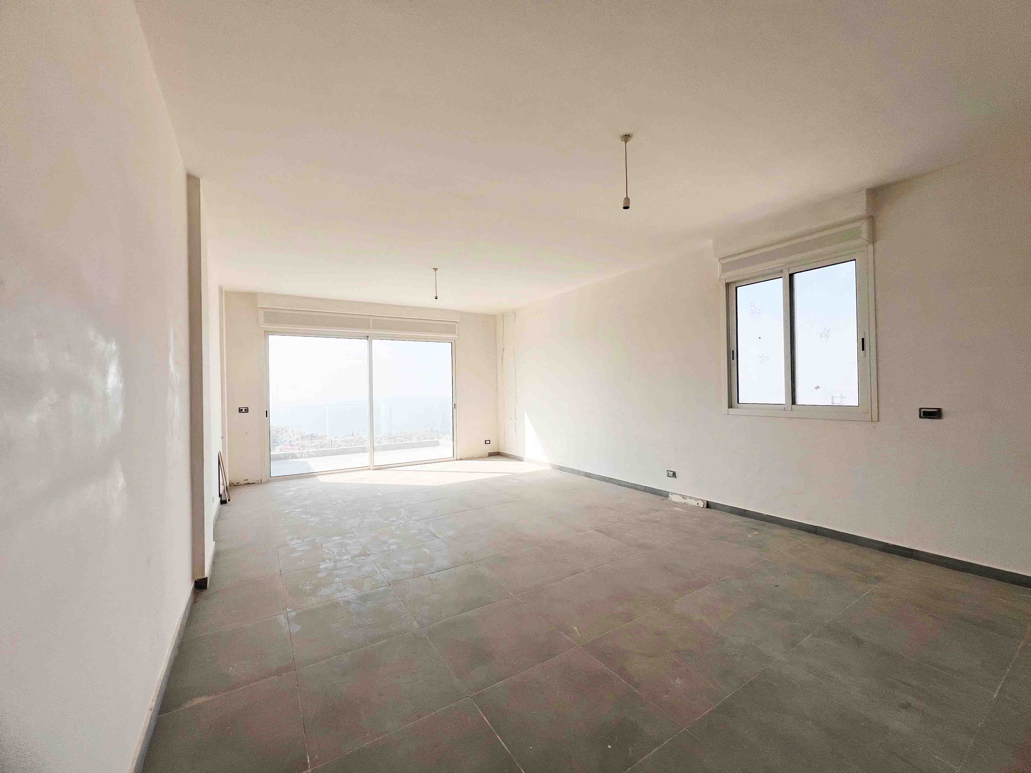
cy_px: 386
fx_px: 387
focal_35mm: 13
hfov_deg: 106.2
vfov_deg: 89.9
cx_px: 516
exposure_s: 1/1150
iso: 32
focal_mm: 1.57
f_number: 1.8
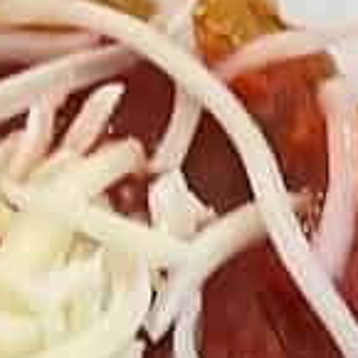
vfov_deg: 8.6
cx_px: 1076
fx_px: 2375
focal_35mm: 203
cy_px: 331
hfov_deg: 7.6
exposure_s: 1/60
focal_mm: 5.1
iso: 200
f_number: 1.6
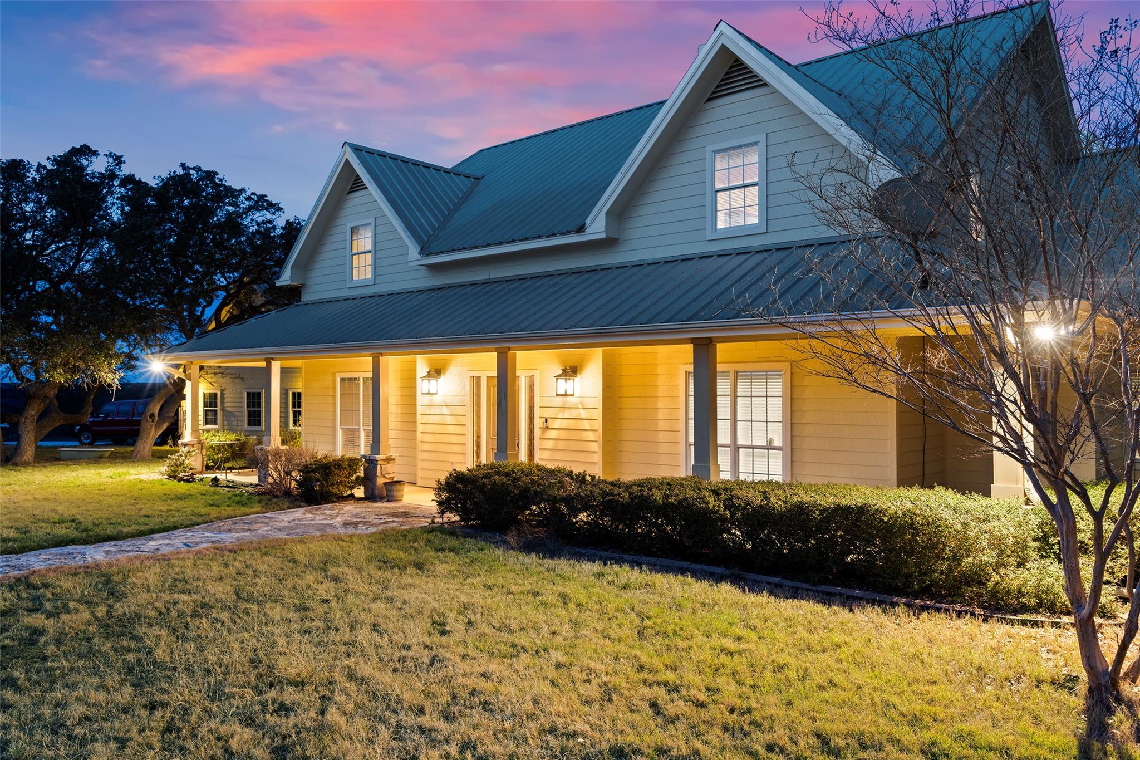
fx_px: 855
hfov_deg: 67.4
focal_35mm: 27
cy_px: 380
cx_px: 570
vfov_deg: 47.9
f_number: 7.1
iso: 500
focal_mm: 27
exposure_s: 6
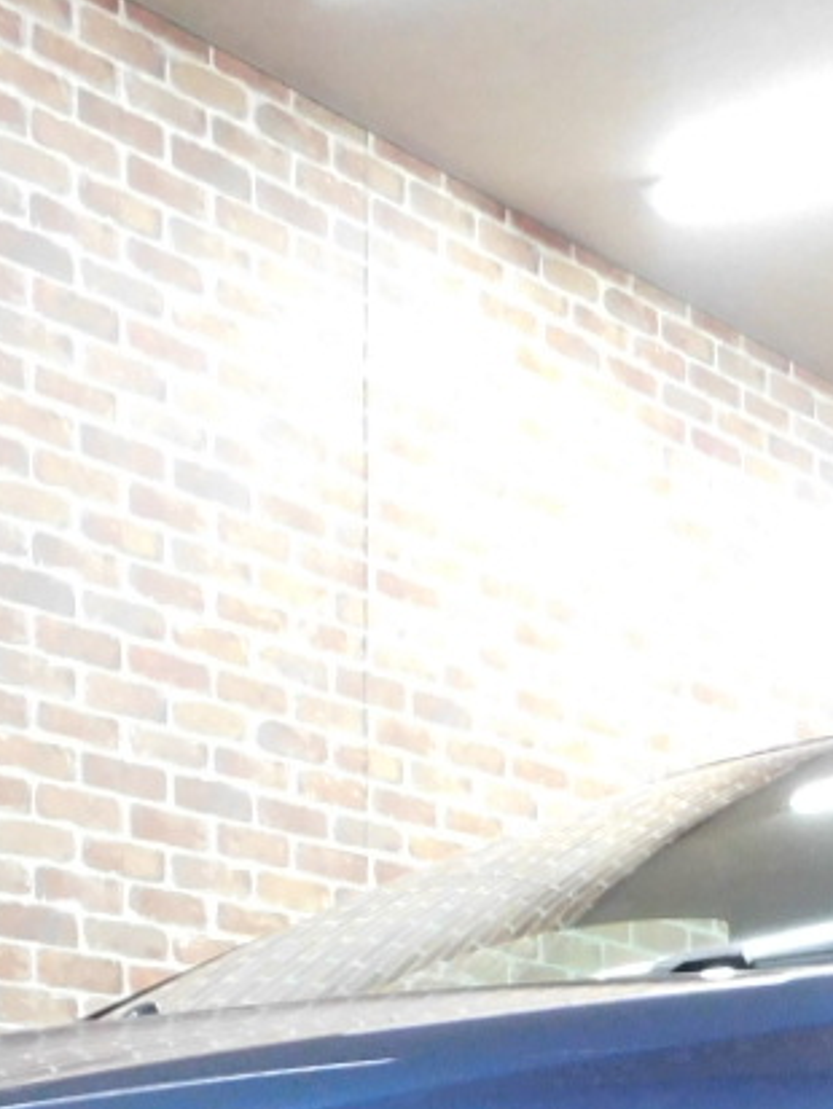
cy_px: 1600
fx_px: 2854
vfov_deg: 19.5
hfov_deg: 16.6
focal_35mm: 89
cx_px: 540
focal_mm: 4
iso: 400
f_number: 3
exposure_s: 1/20
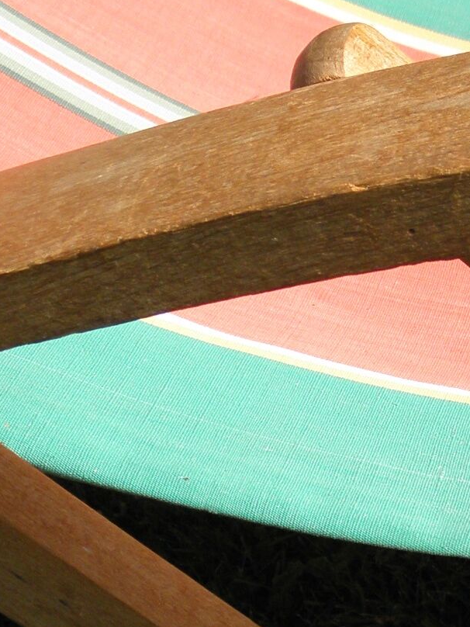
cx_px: 631
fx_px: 1720
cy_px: 390
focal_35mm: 95
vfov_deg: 20.6
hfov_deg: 14.8
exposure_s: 1/250
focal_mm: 5.5
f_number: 7.2
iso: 100
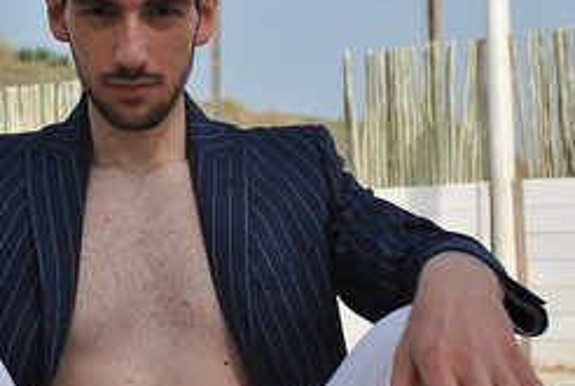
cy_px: 198
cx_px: 178
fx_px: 1520
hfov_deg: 21.3
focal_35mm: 95
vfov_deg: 14.5
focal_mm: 26
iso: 100
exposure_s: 1/800
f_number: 5
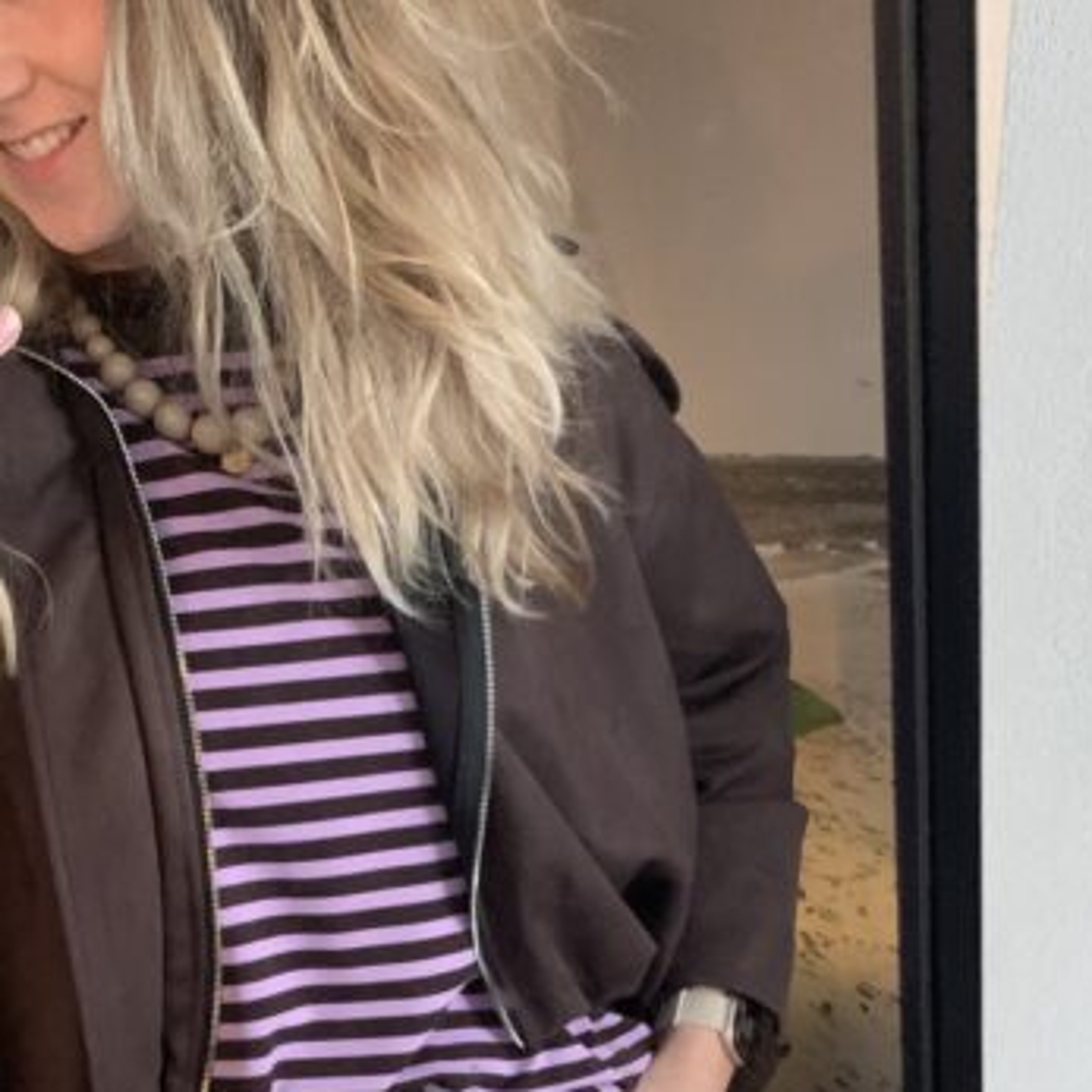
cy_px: 1108
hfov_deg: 32.1
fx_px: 1892
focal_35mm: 53
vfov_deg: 29.9
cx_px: 441
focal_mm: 4.25
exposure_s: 1/27
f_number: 1.8
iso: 800
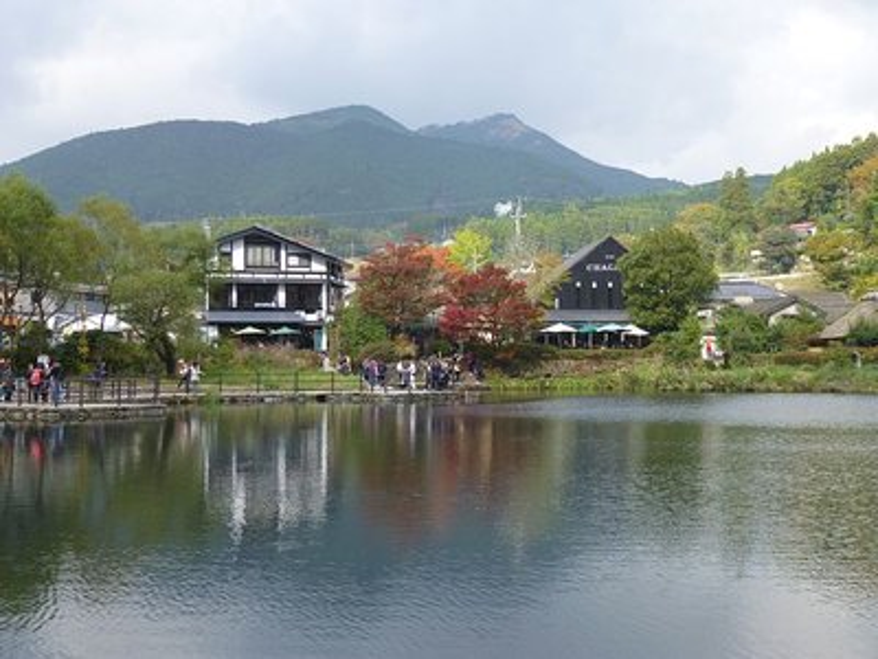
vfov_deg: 28.0
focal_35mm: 52
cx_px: 439
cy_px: 330
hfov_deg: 36.8
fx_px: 1319
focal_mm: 9.2
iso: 100
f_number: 4.1
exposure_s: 1/250
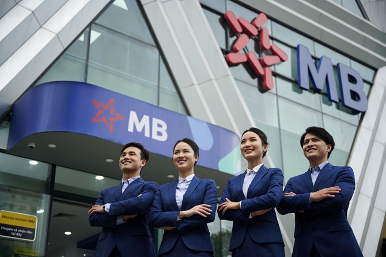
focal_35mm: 52
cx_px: 193
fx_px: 557
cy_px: 128
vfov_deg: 26.0
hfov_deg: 38.2
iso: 100
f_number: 2.8
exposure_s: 1/200
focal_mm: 52
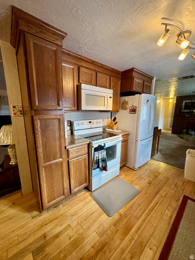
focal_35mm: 14
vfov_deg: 102.1
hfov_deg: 85.7
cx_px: 98
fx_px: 105
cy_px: 130
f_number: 2.2
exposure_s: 1/60
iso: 160
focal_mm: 2.22
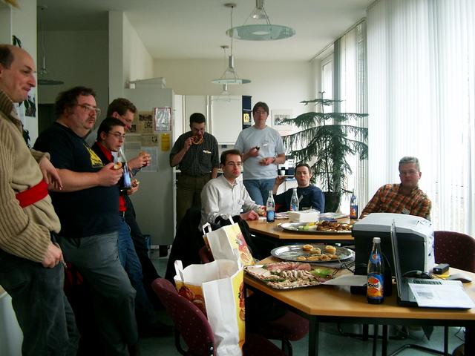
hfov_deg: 50.1
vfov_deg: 38.7
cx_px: 238
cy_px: 178
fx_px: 508
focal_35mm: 37
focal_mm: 7.6
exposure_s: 1/160
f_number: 2.6
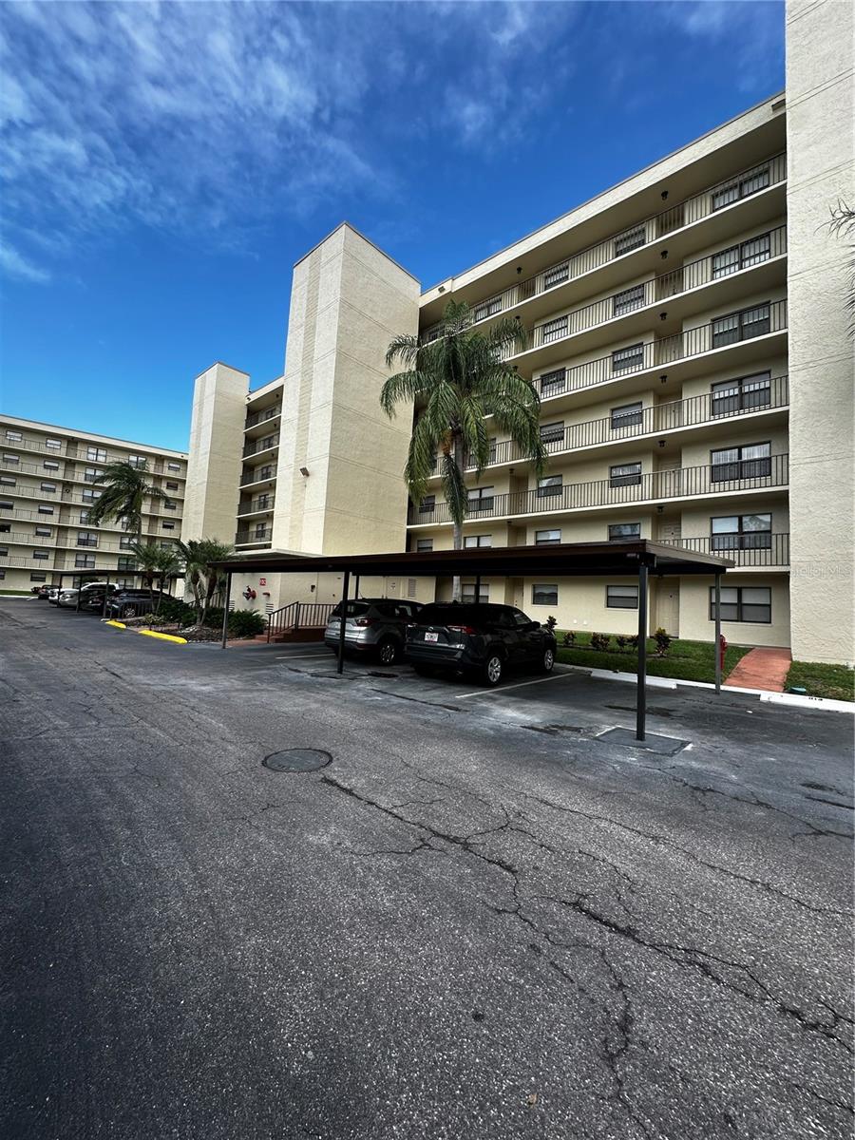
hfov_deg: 85.7
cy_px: 570
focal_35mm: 14
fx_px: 461
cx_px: 428
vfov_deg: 102.1
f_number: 2.2
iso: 40
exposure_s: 1/584
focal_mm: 2.22
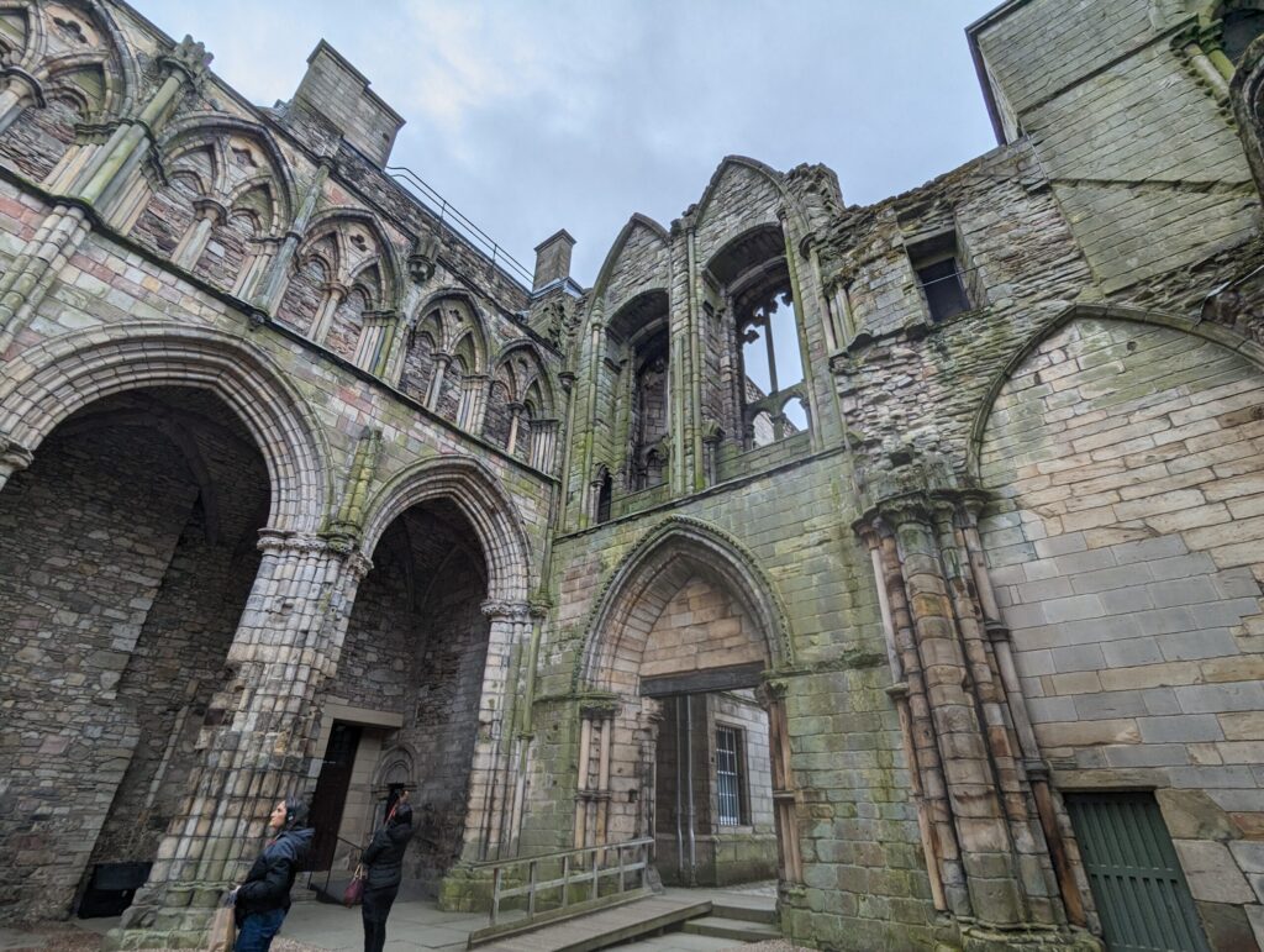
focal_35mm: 16
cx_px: 632
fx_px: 585
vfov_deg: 78.2
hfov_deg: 94.4
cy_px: 476
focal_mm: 2.35
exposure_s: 1/584
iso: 31
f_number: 2.2
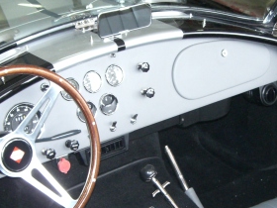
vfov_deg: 16.9
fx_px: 696
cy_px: 160
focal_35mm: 87
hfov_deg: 22.5
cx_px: 154
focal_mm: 7.9
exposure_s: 1/60
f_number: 2.8
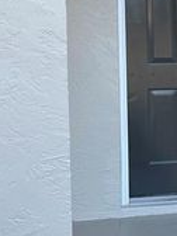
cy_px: 99
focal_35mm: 103
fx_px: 702
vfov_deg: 19.1
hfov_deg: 13.6
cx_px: 258
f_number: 1.6
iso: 32
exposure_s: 1/279
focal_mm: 4.2
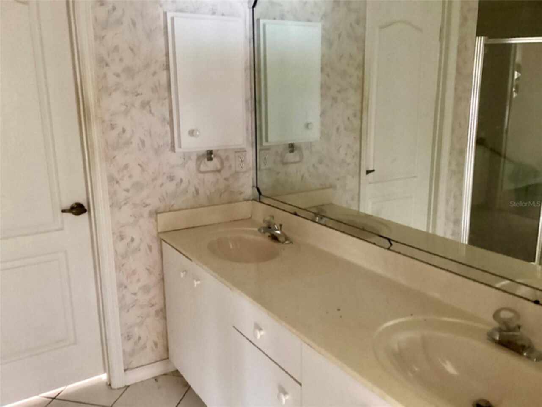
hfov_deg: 58.4
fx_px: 485
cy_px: 204
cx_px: 271
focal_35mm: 31
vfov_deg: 45.4
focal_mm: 3.3
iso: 640
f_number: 2.4
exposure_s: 1/30
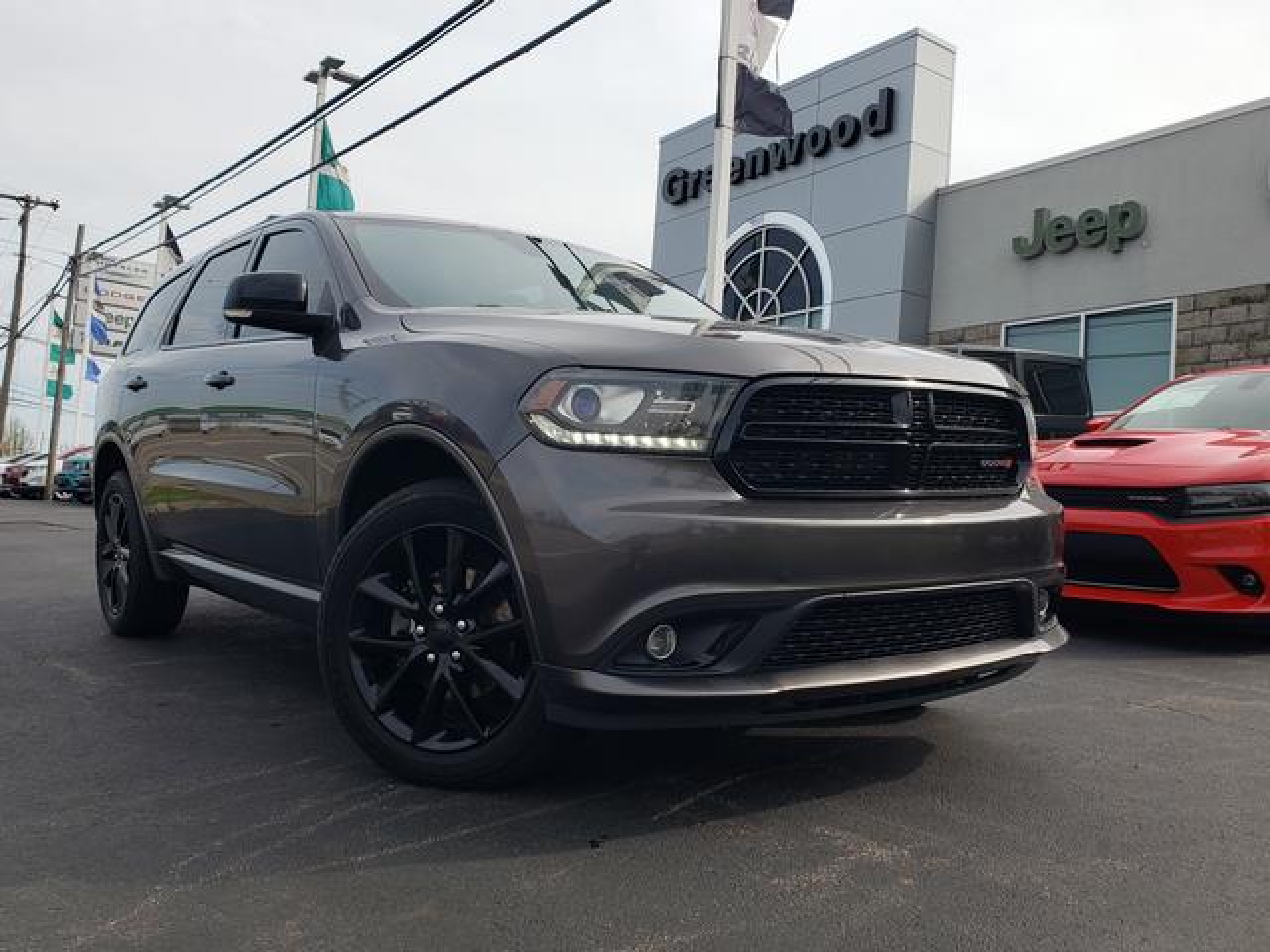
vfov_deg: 53.1
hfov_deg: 67.3
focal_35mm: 26
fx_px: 954
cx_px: 635
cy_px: 476
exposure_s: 1/1133
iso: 50
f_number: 2.4
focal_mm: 4.3
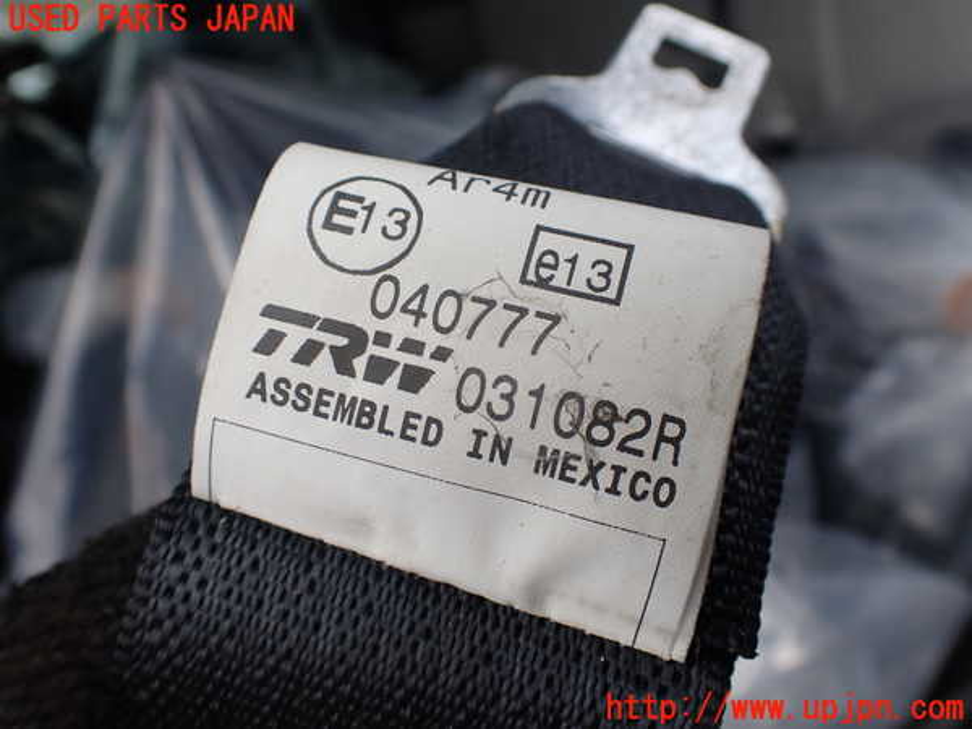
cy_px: 364
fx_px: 842
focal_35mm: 30
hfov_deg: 60.0
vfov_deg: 46.8
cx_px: 486
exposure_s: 1/640
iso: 100
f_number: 3.2
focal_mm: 5.4
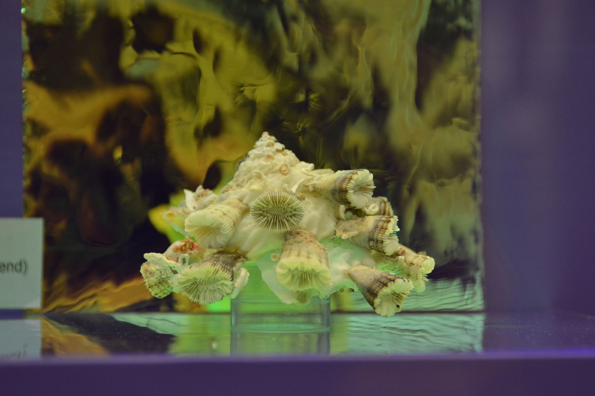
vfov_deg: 14.7
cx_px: 298
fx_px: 1537
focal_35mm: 93
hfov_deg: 21.9
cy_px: 198
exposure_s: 1/125
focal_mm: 62
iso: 900
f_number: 5.3
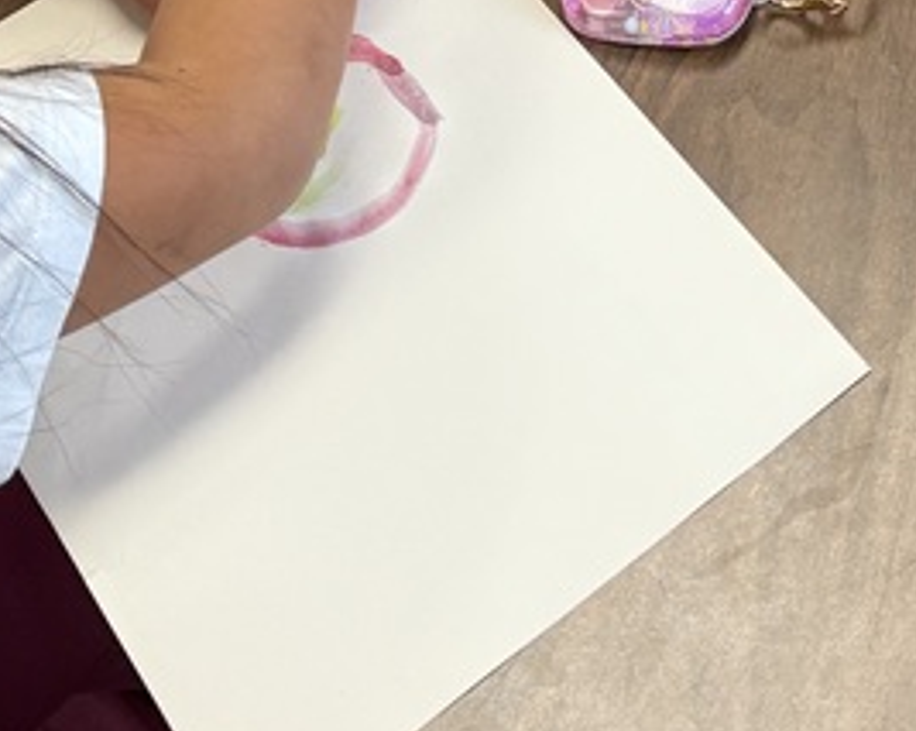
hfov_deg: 21.2
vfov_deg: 14.7
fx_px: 2437
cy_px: -628
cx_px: 614
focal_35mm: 90
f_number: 1.78
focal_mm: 6.76
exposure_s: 1/120
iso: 160
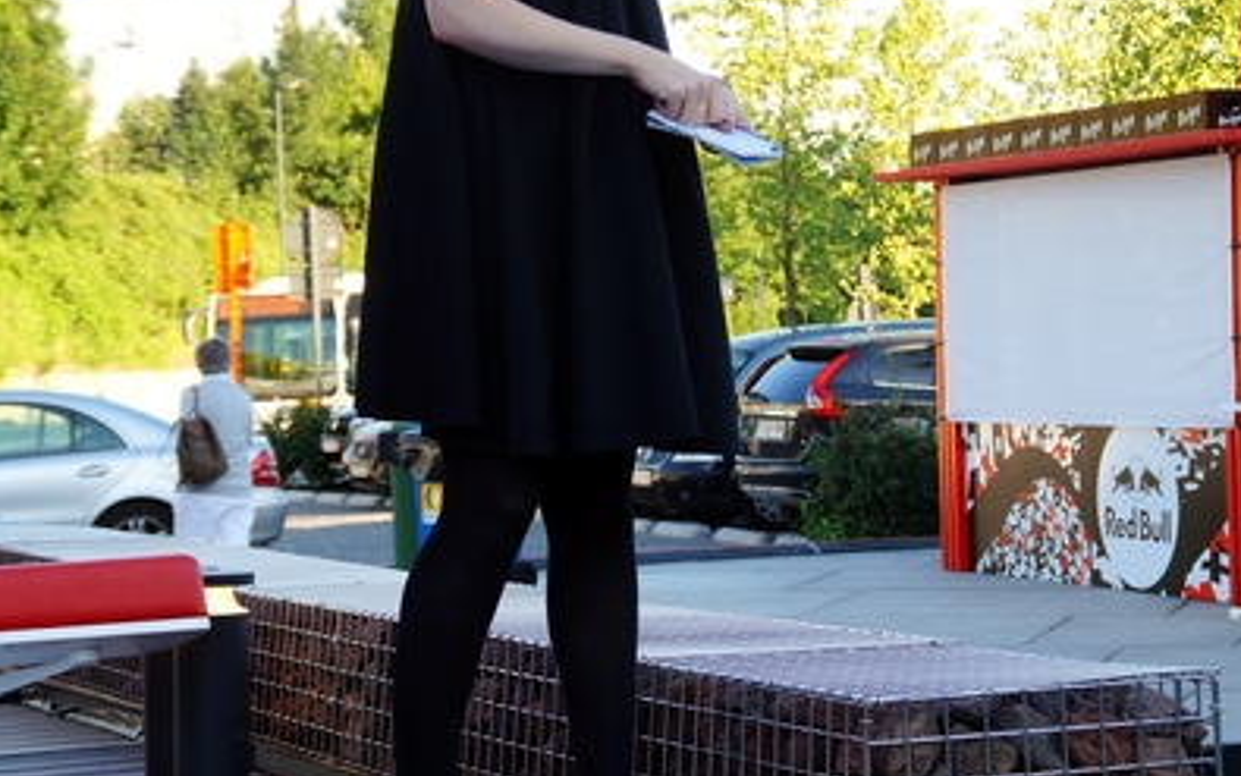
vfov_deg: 11.3
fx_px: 3924
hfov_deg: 18.0
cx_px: 620
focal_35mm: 116
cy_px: 295
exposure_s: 1/100
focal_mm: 50
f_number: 6.3
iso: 100
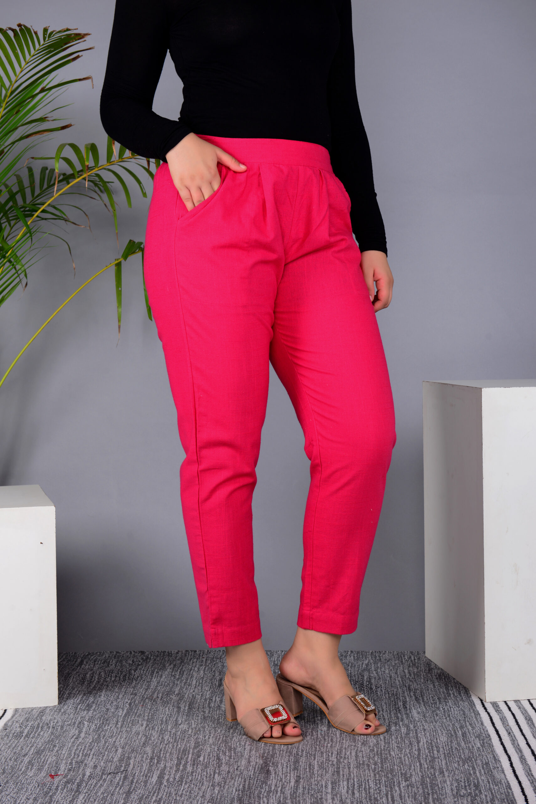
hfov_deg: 21.9
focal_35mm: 62
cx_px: 268
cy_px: 402
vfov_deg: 32.4
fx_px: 1383
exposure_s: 1/160
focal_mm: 62
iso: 200
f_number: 8
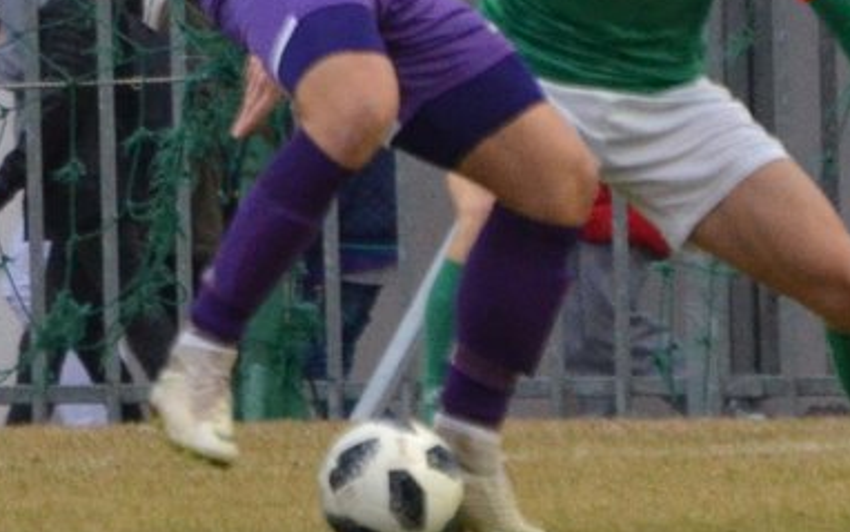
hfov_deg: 1.5
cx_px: 131
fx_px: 33368
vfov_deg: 0.9
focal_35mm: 1440
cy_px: 21
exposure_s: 1/500
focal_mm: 300
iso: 1250
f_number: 5.6
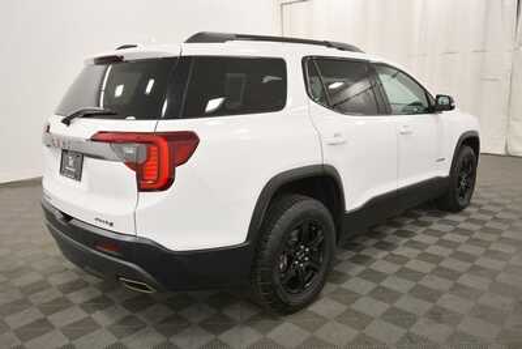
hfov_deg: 65.5
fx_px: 406
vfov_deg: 46.4
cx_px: 261
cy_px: 174
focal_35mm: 28
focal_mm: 19
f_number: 5.6
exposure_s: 1/160
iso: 800
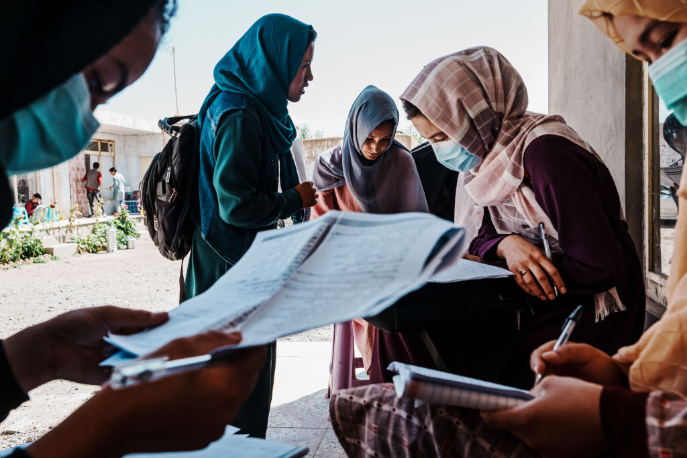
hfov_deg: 57.2
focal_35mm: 33
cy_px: 229
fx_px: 630
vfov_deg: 40.0
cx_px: 344
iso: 1600
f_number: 8
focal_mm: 33
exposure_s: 1/640
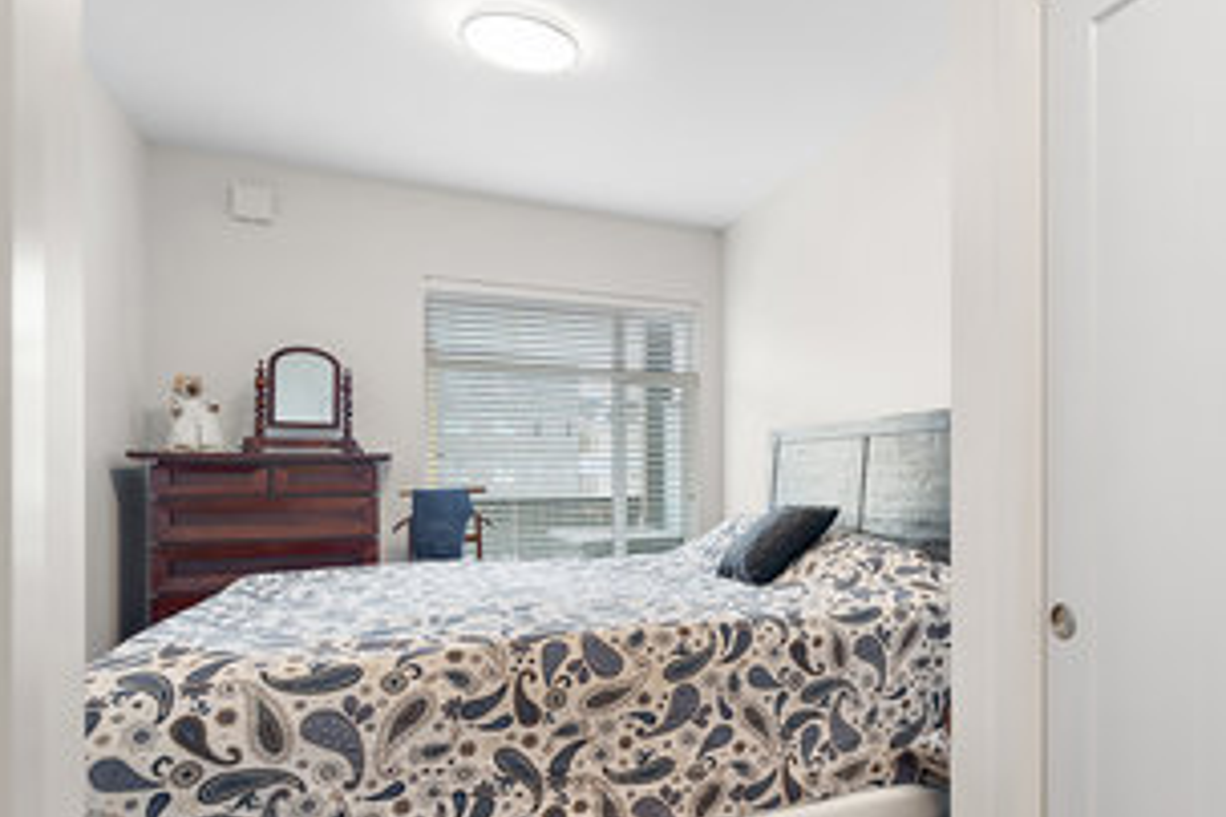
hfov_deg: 72.3
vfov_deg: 54.9
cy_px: 473
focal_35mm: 23
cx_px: 876
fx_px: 783
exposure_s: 1/1.67
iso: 320
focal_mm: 16
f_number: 7.1
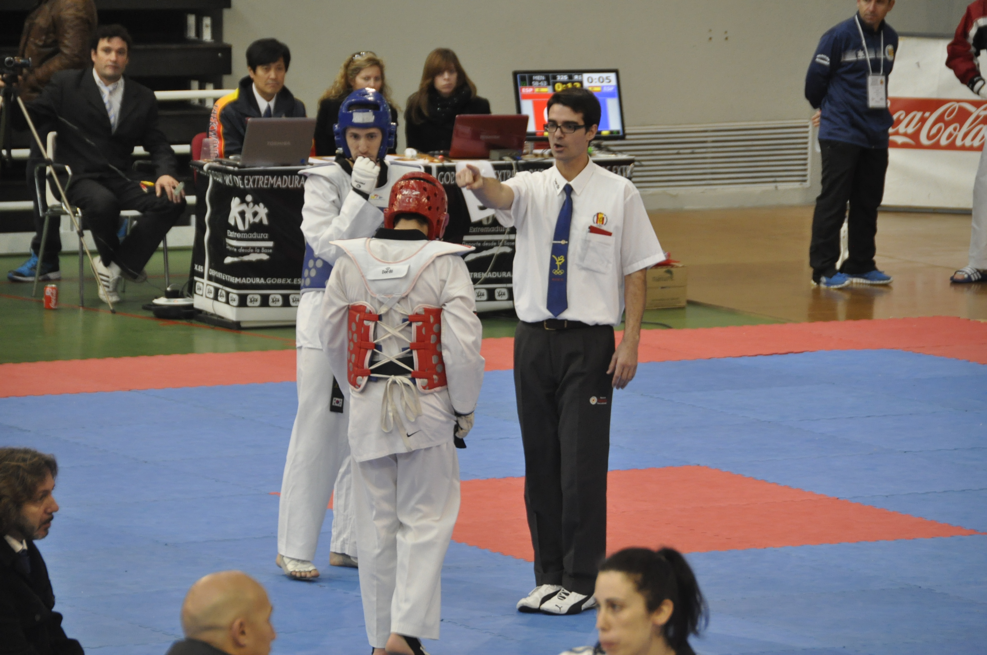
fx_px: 6983
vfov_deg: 5.4
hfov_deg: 8.1
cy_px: 328
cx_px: 494
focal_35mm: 255
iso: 1600
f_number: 5.6
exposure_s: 1/80
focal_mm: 170
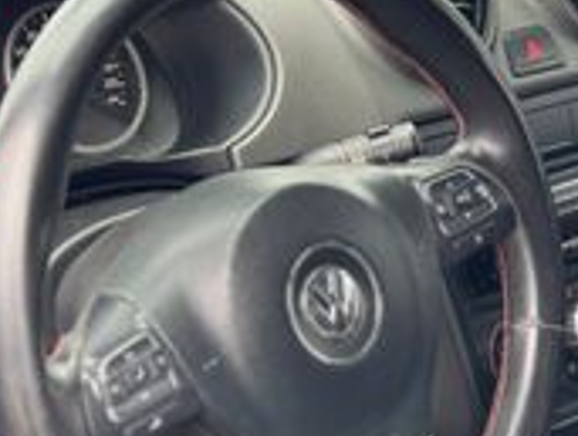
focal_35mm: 132
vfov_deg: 11.3
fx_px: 2209
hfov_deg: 14.9
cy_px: 193
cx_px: 372
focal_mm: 6.76
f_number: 1.78
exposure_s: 1/60
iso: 100
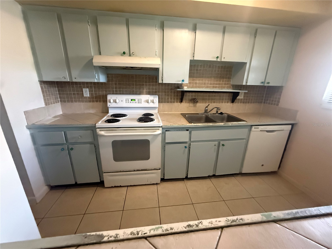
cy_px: 124
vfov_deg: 85.7
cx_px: 166
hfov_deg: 102.1
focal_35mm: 14
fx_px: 134
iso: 1250
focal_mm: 2.22
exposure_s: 1/60
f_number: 2.2
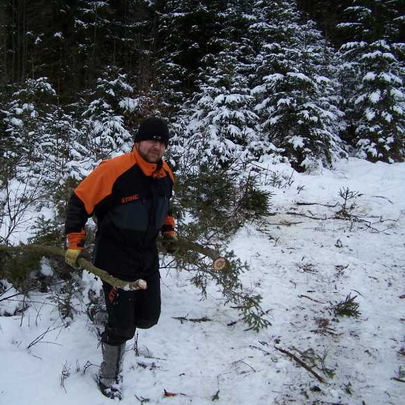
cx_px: 138
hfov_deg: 37.2
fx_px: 596
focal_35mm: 45
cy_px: 202
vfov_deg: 37.6
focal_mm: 6.3
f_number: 2.8
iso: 80
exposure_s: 1/750
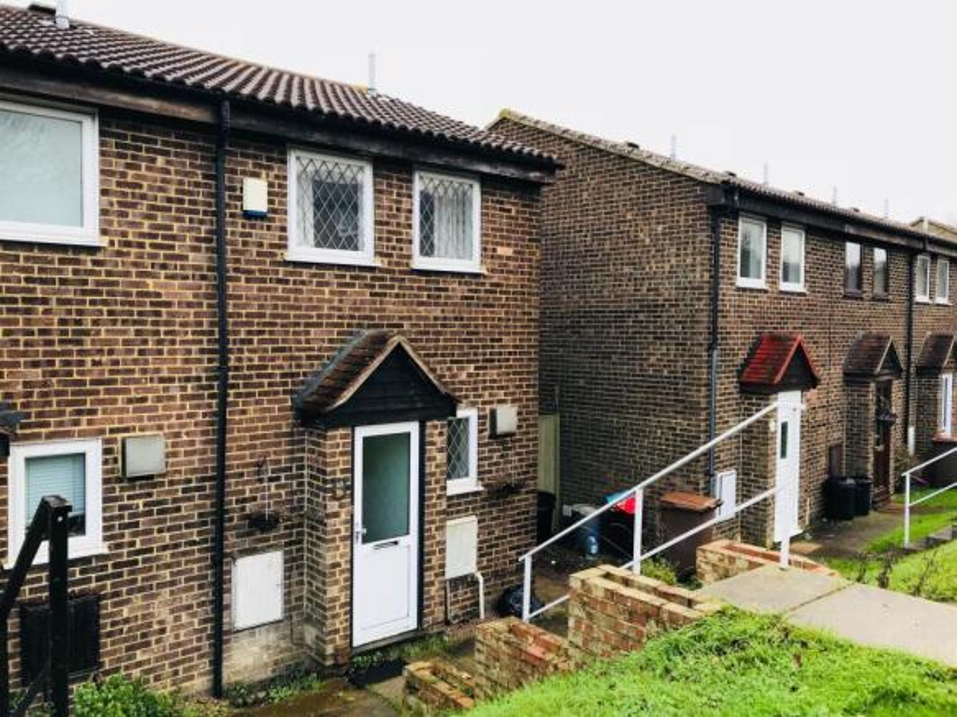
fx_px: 774
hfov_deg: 63.5
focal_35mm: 28
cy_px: 358
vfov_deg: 49.7
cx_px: 478
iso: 20
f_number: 1.8
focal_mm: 3.99
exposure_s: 1/131
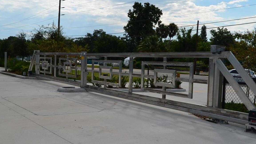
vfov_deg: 30.4
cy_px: 80
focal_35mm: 39
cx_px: 124
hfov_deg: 51.6
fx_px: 265
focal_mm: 18
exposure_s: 1/500
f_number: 11
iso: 200
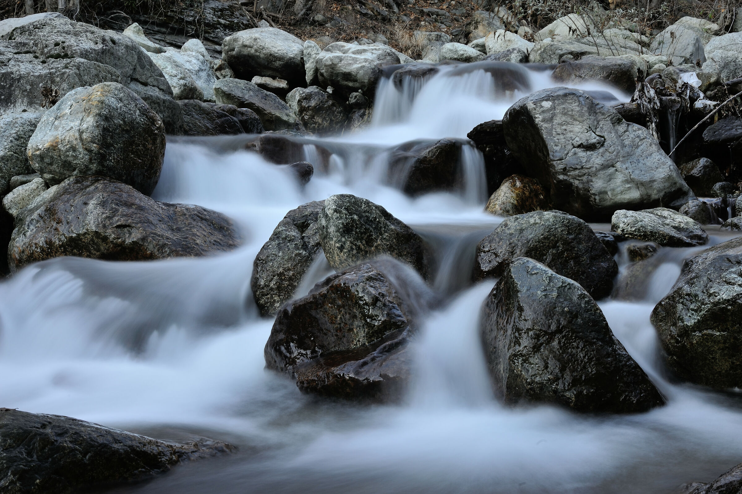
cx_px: 371
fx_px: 1030
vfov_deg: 27.0
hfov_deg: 39.6
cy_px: 247
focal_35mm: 50
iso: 200
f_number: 16
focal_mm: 50
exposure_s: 3
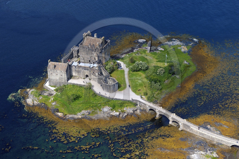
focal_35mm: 102
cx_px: 120
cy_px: 80
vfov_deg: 13.4
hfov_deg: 20.0
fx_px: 677
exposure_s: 1/800
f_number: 7.1
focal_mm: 102
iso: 400
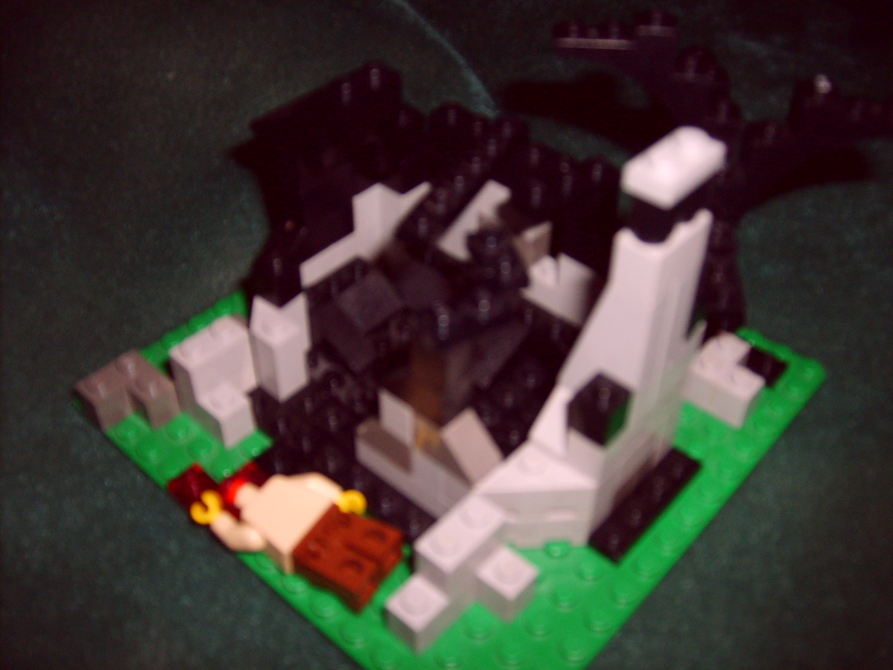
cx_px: 446
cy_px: 335
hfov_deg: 52.6
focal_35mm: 35
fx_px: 903
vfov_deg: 40.7
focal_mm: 5.8
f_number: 2.8
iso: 100
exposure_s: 1/45
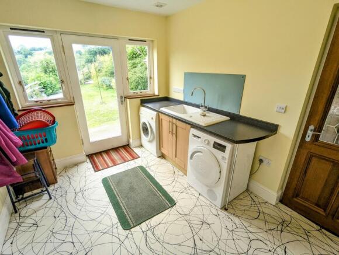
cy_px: 128
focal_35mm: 16
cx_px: 170
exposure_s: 1/50
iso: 110
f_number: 2.2
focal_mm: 2.35
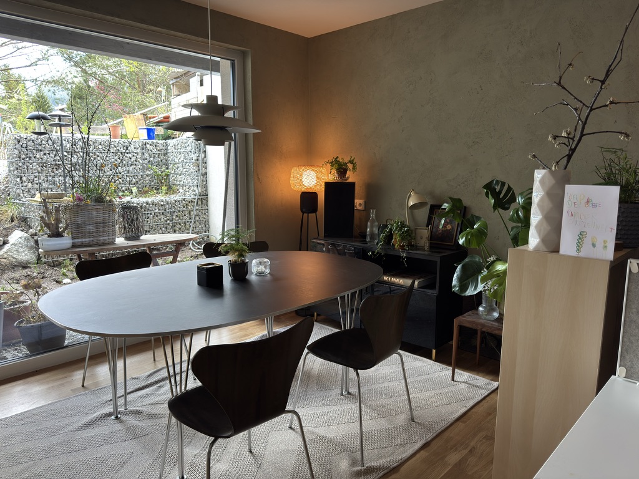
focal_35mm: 24
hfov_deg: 71.6
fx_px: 443
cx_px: 320
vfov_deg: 56.8
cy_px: 240
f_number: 1.78
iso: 200
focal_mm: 6.76
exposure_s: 1/50
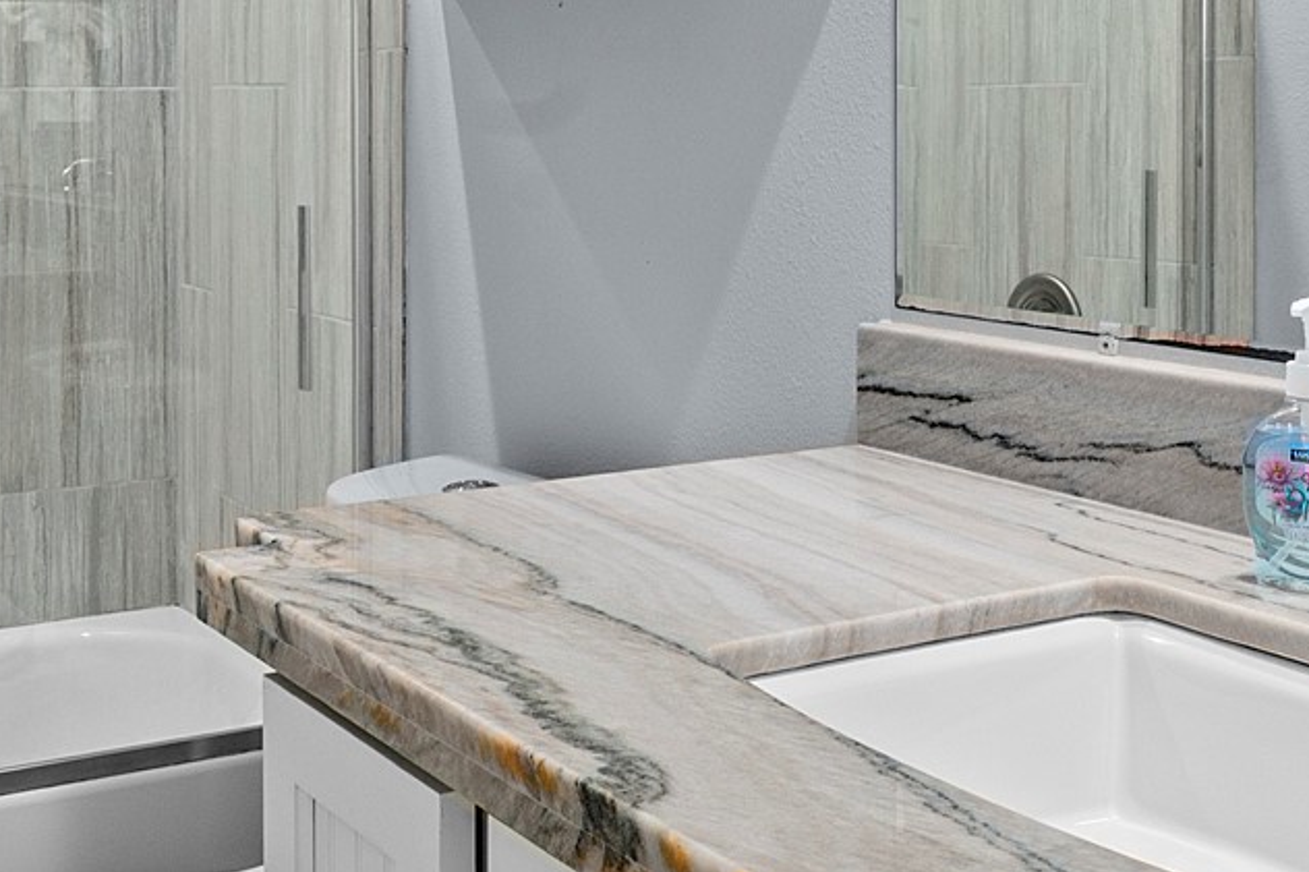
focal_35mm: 55
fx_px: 1999
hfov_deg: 36.3
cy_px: 170
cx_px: 640
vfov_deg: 24.2
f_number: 10
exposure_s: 1/3
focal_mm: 16
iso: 1250
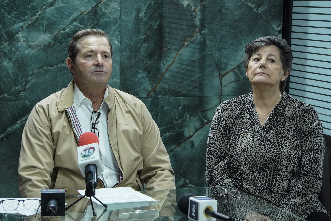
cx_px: 166
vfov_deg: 12.2
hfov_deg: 18.2
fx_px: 1034
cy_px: 110
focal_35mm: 112
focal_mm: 75
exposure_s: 1/100
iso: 3200
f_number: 6.3
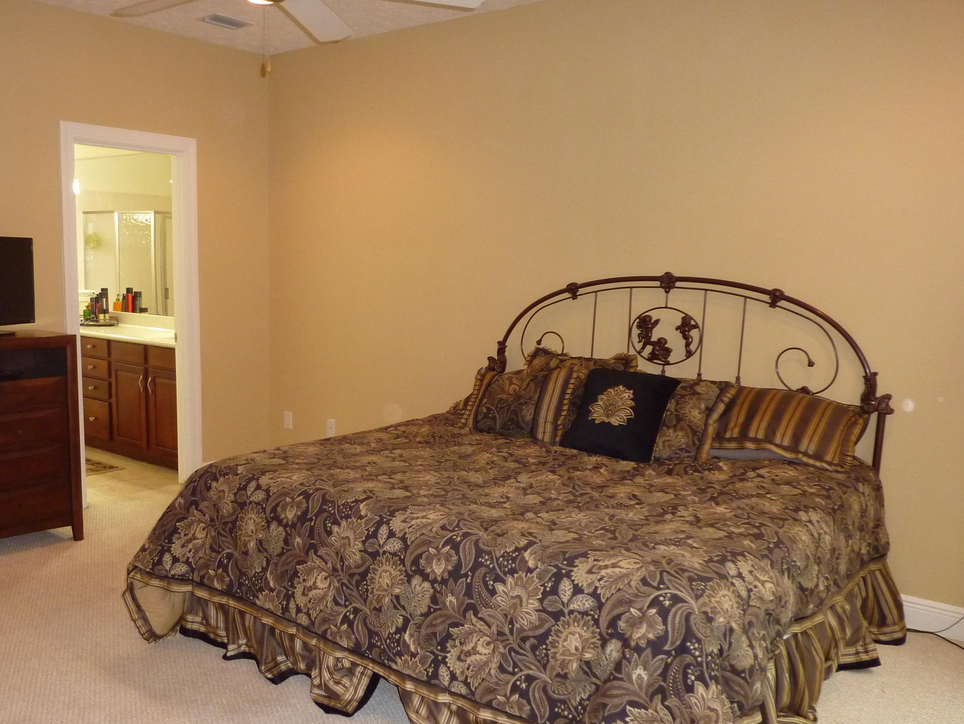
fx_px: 863
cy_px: 410
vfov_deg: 45.3
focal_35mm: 31
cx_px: 390
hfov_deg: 57.9
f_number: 3.3
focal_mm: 4.1
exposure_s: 1/30
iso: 320
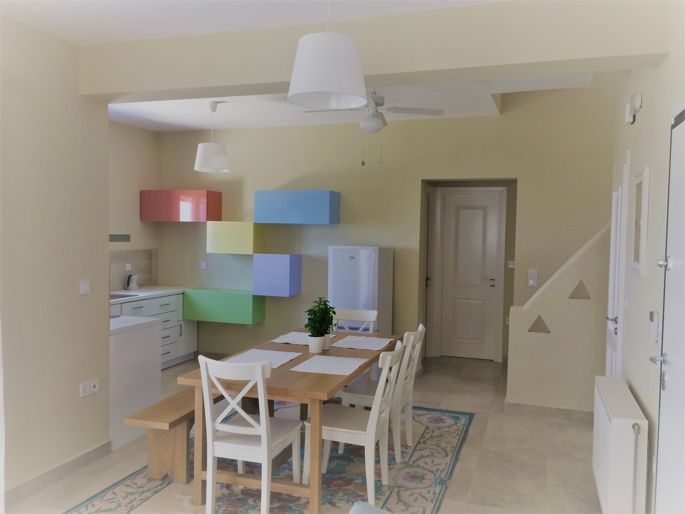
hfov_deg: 61.7
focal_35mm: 29
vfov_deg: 48.2
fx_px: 574
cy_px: 257
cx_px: 342
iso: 50
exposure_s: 1/33
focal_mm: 4.15
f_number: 2.2
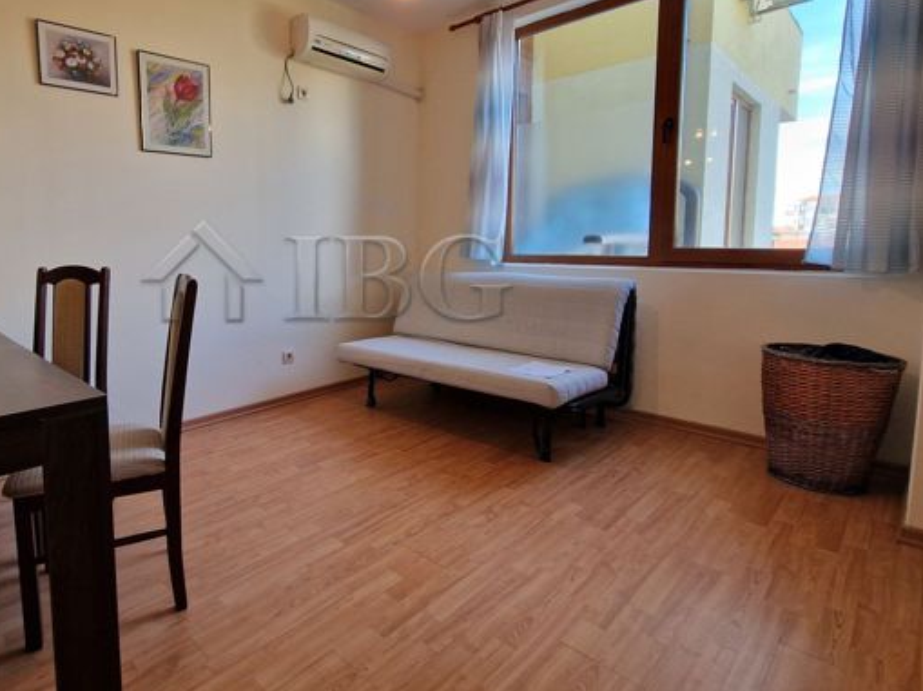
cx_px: 325
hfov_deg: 85.4
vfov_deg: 71.0
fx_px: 480
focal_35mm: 18
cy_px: 288
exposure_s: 1/50
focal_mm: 2.2
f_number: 2.2
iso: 80
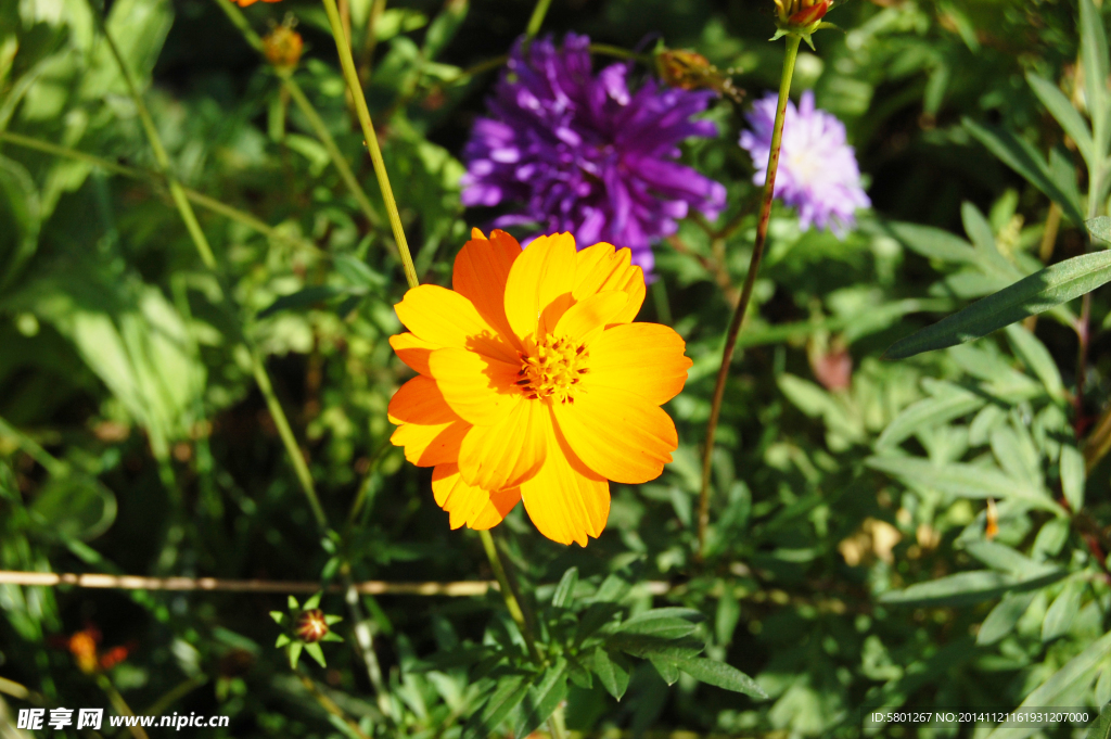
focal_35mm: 68
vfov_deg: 20.1
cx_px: 556
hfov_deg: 29.9
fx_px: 2081
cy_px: 370
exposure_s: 1/400
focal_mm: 45
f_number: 10
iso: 200
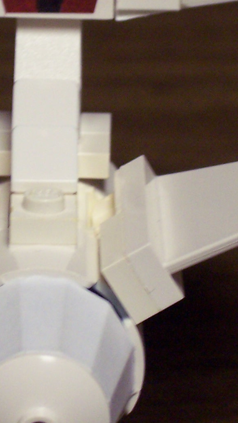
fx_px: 3906
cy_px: 134
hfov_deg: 3.5
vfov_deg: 6.2
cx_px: 35
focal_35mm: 348
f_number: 4.8
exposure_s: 1/15
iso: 200
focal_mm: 24
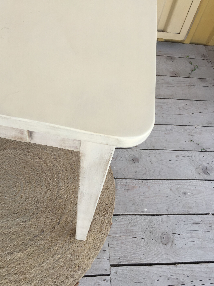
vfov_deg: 60.0
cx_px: 106
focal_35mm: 30
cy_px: 148
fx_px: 247
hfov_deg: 46.8
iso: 32
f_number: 2.2
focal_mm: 4.15
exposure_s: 1/344
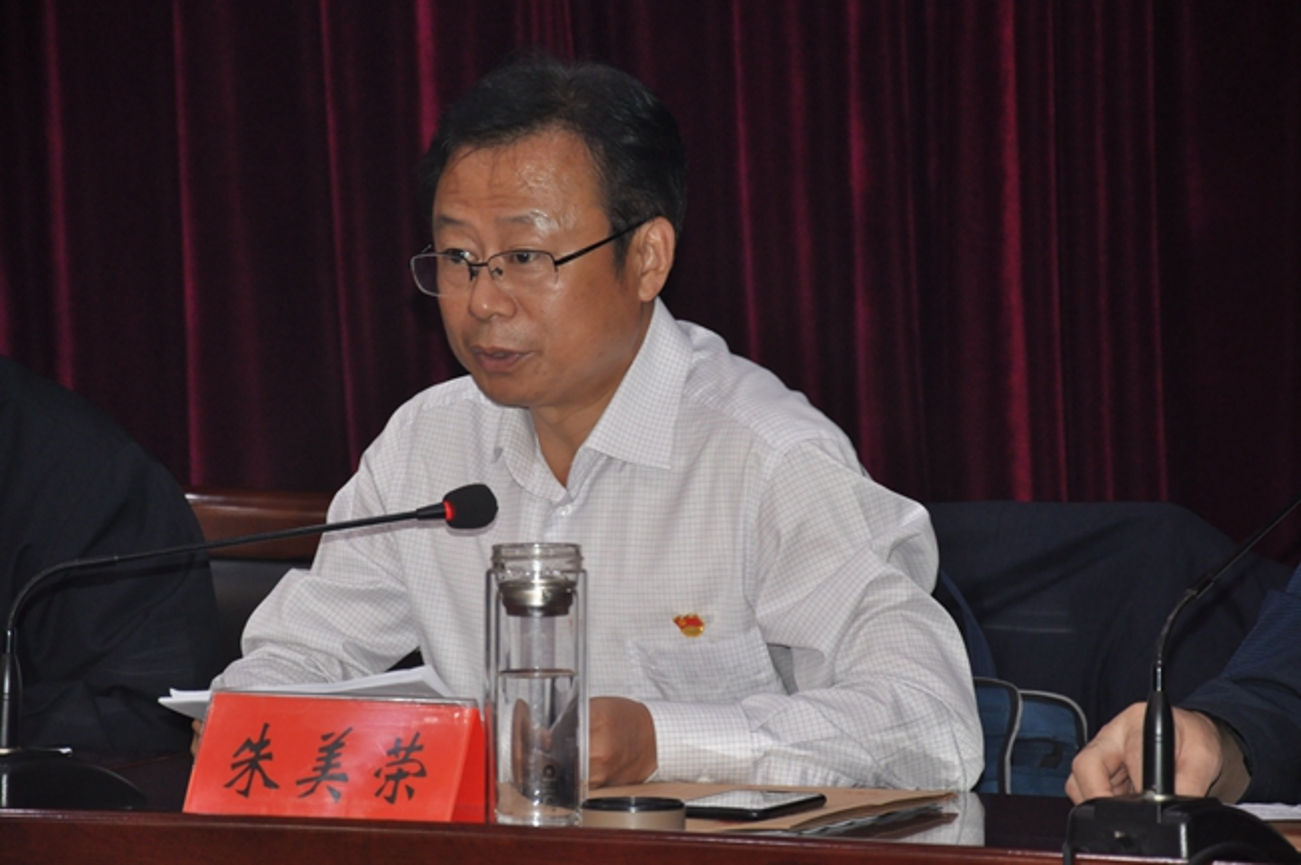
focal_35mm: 158
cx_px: 650
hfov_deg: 13.1
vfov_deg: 8.7
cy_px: 432
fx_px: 5686
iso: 800
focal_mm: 105
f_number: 5.6
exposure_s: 1/30
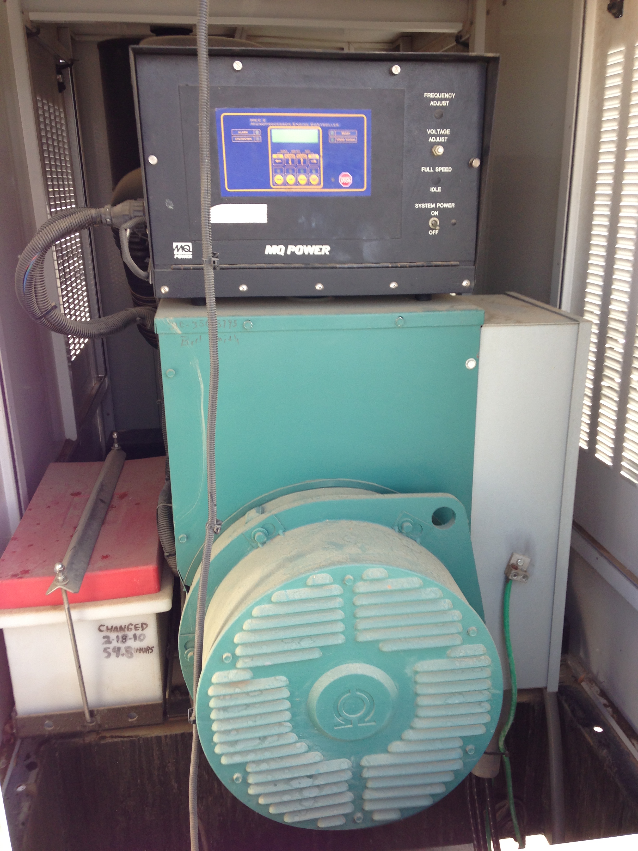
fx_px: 811
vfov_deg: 55.4
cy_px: 426
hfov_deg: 42.9
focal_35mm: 33
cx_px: 319
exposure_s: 1/177
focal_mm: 4.13
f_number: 2.4
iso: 50
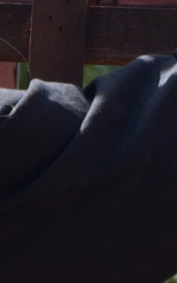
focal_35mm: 646
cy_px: -255
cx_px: 187
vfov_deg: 3.2
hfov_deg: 2.0
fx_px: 4986
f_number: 9
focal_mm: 62
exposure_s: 1/320
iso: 200
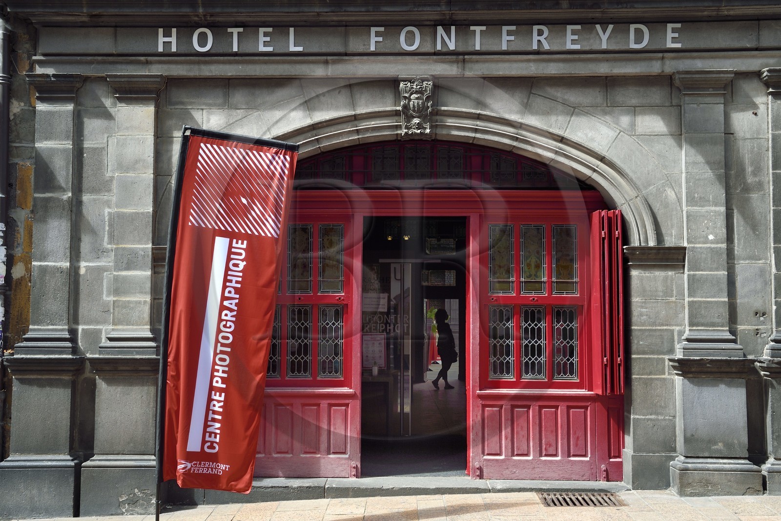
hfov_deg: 50.7
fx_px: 824
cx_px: 390
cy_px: 260
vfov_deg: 35.0
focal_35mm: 38
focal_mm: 38
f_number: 7.1
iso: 200
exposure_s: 1/250
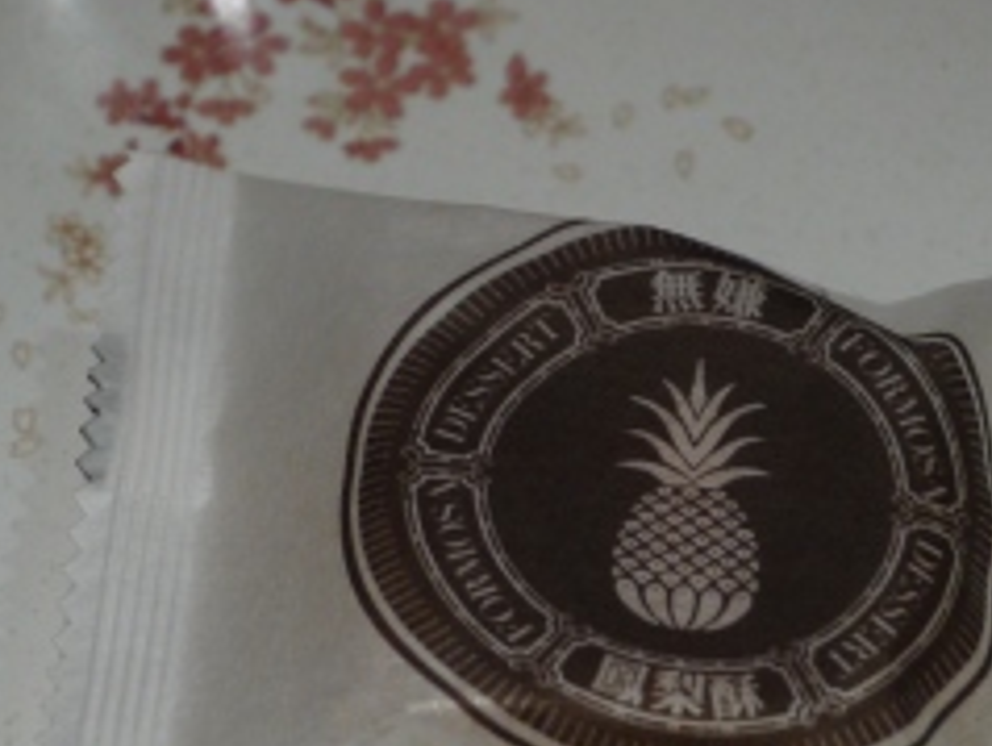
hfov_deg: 13.8
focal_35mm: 143
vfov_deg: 10.4
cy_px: 517
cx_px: 567
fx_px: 4102
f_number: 5.6
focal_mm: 38
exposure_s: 1/80
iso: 640
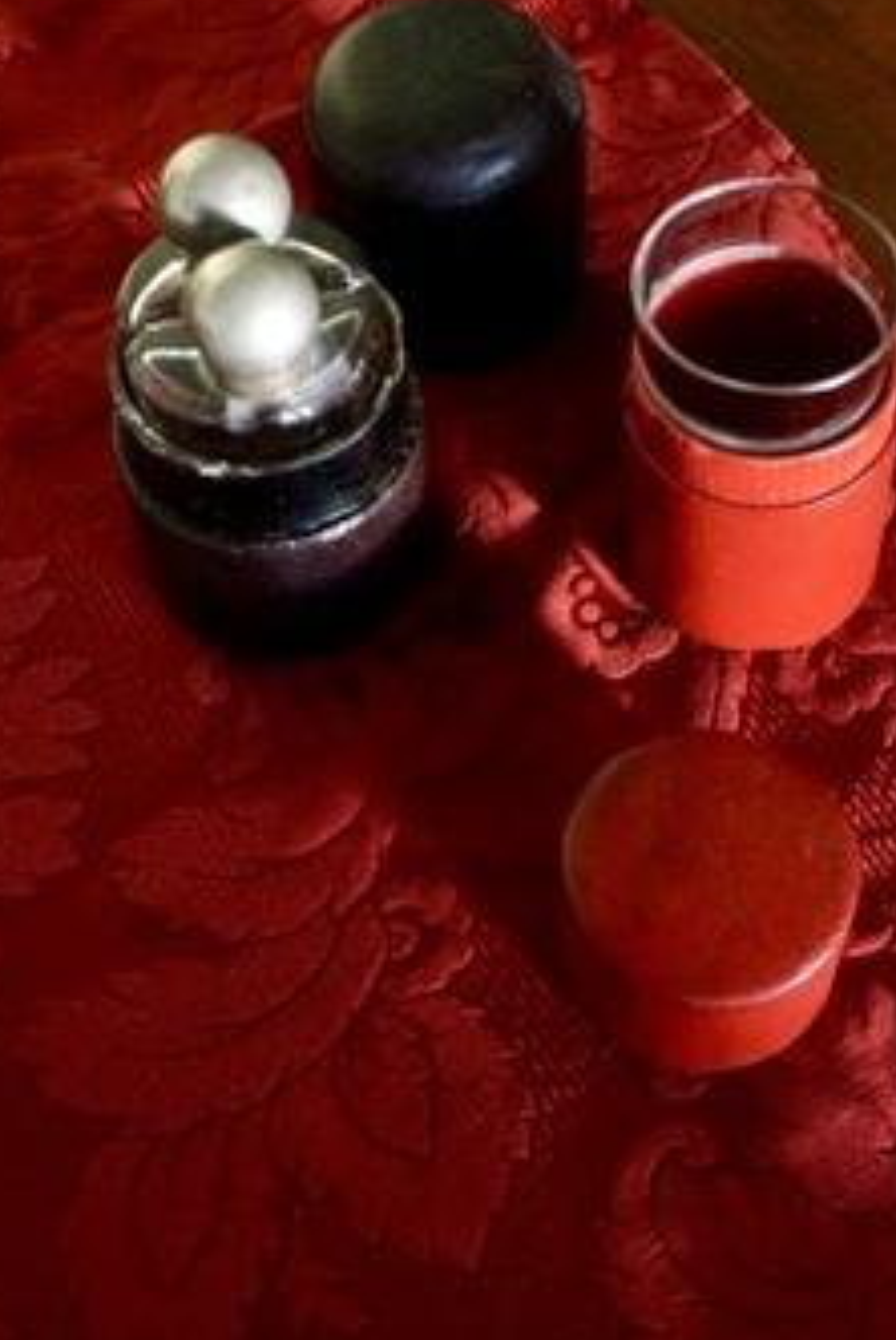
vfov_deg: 39.0
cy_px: 583
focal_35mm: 51
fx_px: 1888
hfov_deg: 26.7
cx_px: 513
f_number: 4
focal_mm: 25
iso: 3200
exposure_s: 1/25
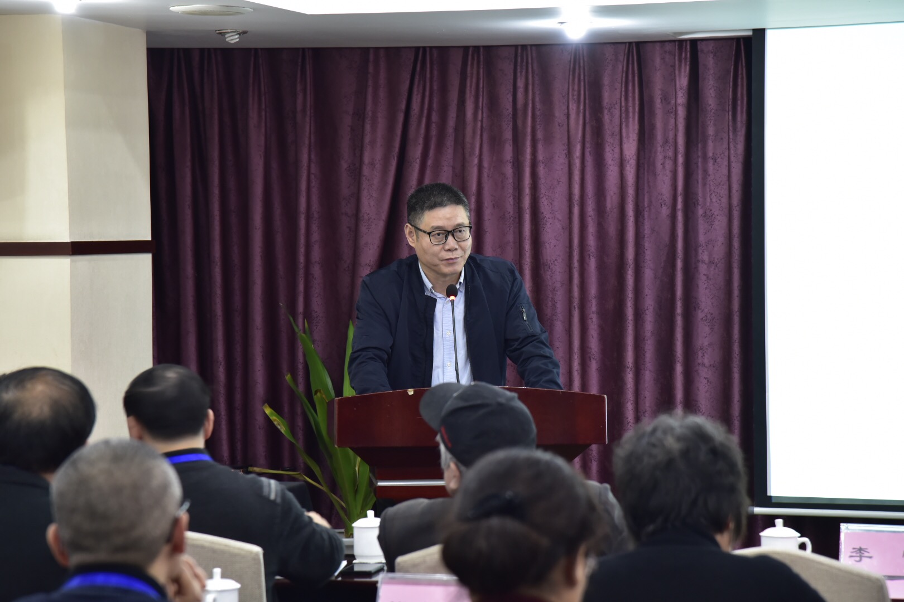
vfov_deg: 11.4
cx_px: 452
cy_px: 301
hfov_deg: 17.1
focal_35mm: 120
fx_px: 3013
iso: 1600
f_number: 5.6
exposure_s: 1/30
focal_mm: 120
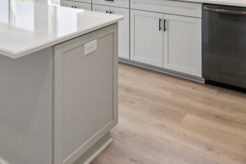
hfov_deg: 48.1
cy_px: -39
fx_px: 273
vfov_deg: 28.5
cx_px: 151
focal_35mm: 40
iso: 200
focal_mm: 12
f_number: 9
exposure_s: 1/30
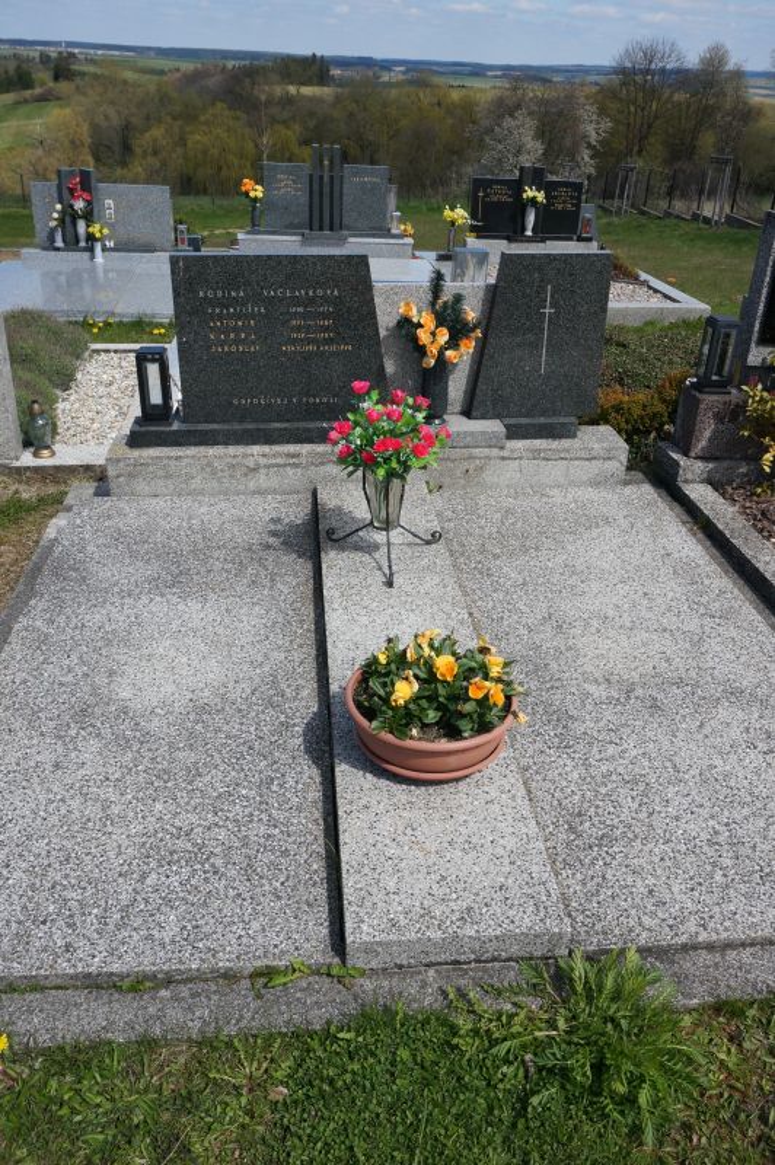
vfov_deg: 62.0
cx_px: 388
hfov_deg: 43.5
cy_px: 582
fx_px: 970
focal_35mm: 30
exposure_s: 1/800
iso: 400
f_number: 9
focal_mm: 20
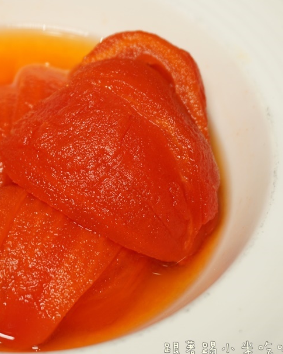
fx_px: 772
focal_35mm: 74
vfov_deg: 25.8
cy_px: 169
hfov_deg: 20.5
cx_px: 59
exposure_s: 1/60
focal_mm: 31
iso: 250
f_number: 5
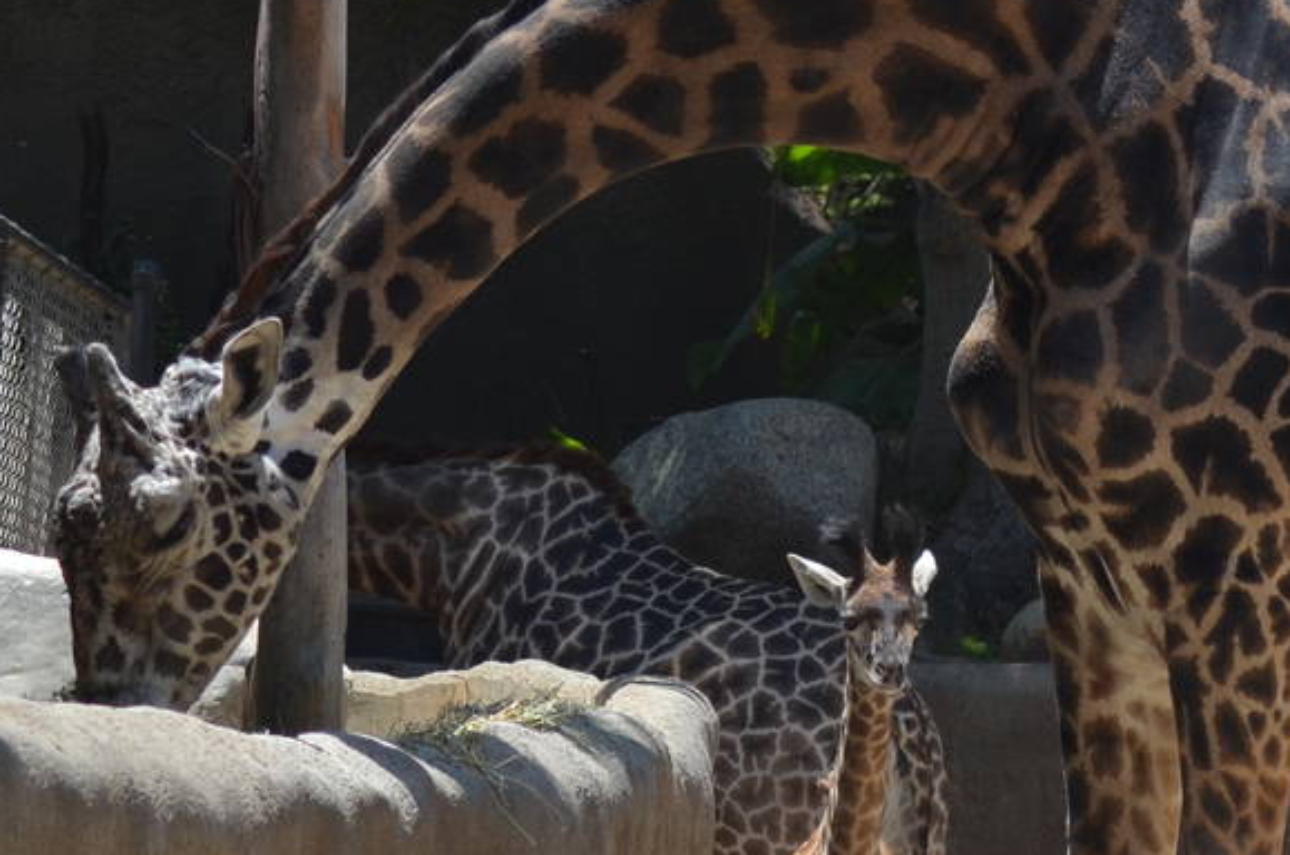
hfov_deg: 5.8
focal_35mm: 352
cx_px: 1274
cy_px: 668
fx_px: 12606
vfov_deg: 3.9
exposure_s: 1/500
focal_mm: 85
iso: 200
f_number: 5.6
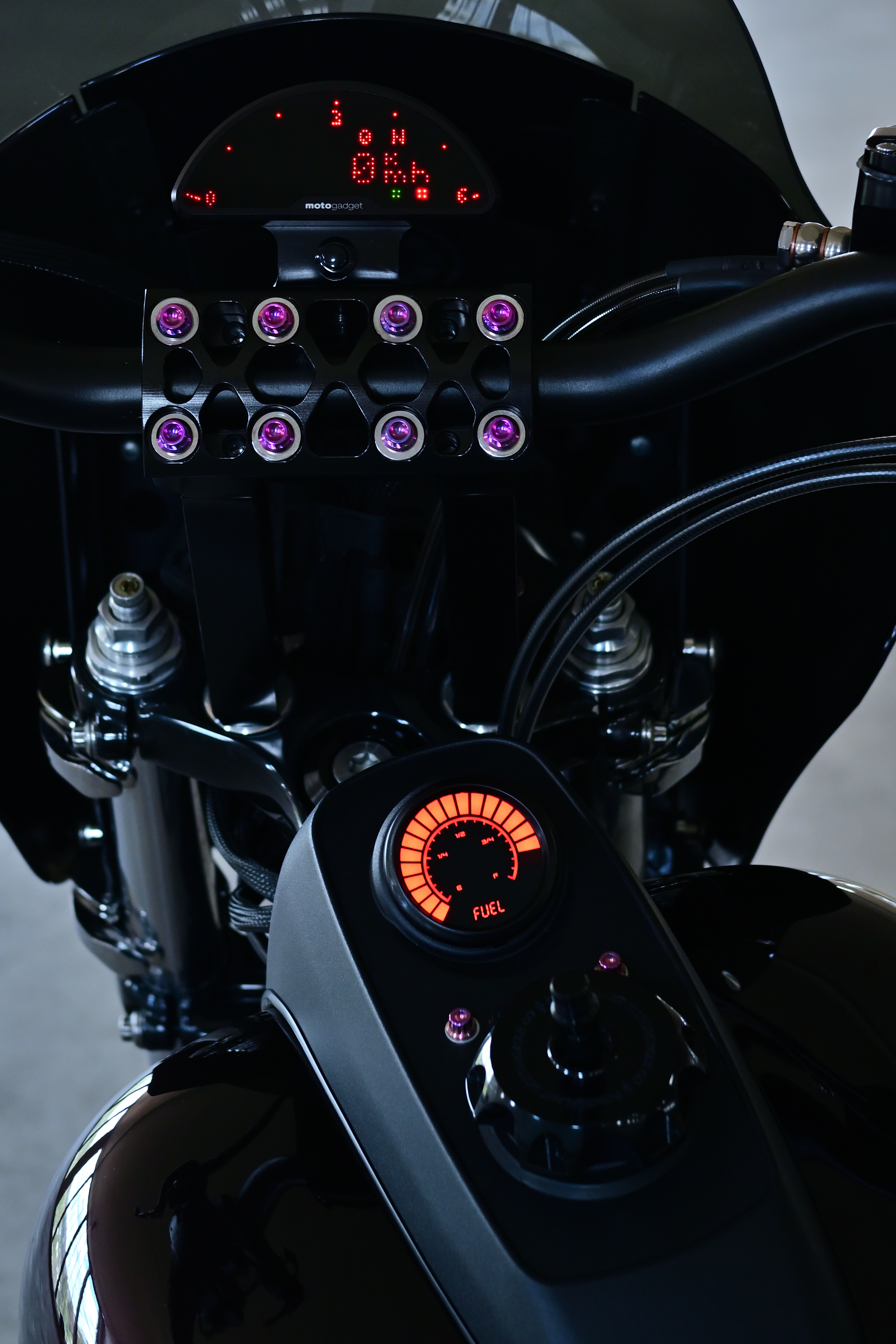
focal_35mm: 94
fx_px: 3509
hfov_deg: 14.5
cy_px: 380
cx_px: 388
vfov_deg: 21.5
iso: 500
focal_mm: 40
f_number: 4
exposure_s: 1/100
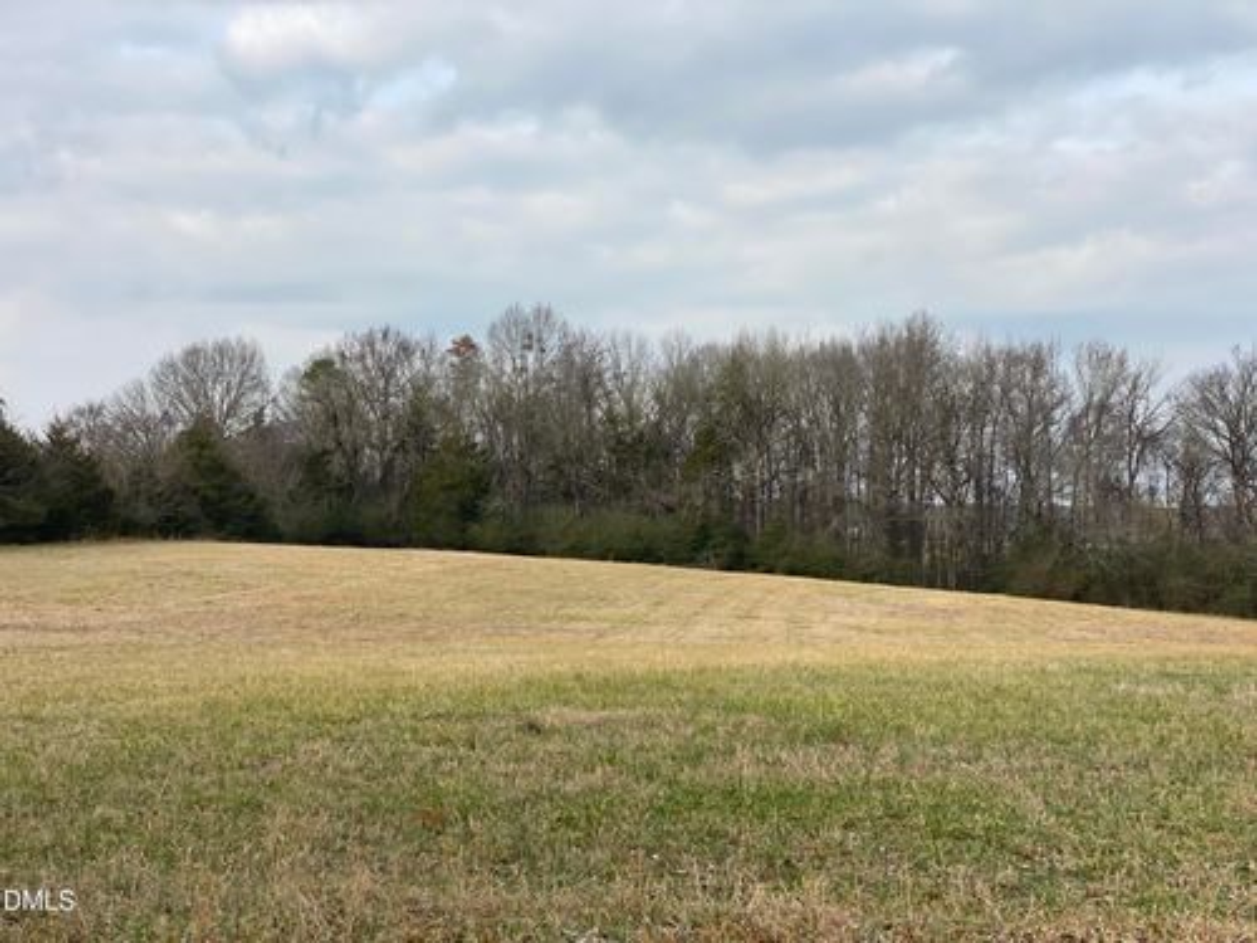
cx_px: 628
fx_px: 1888
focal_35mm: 52
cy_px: 472
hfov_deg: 36.8
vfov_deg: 28.0
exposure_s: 1/841
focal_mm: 6
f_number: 2
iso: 20
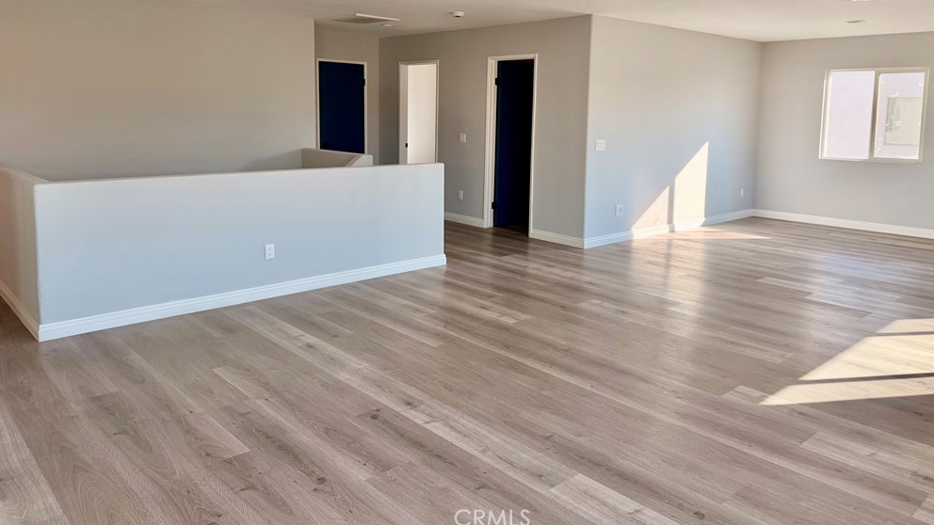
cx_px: 478
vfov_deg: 42.3
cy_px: 170
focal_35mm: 27
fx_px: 669
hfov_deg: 69.8
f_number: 1.78
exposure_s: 1/467
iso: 100
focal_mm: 6.76
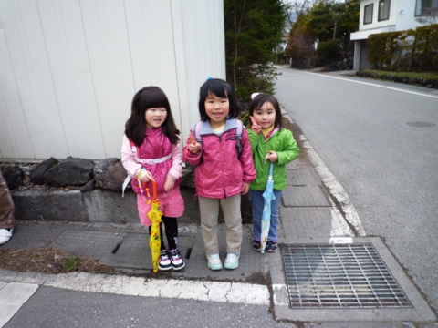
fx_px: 316
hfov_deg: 69.4
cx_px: 219
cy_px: 164
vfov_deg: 54.9
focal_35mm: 25
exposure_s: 1/30
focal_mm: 4.4
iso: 100
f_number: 2.8
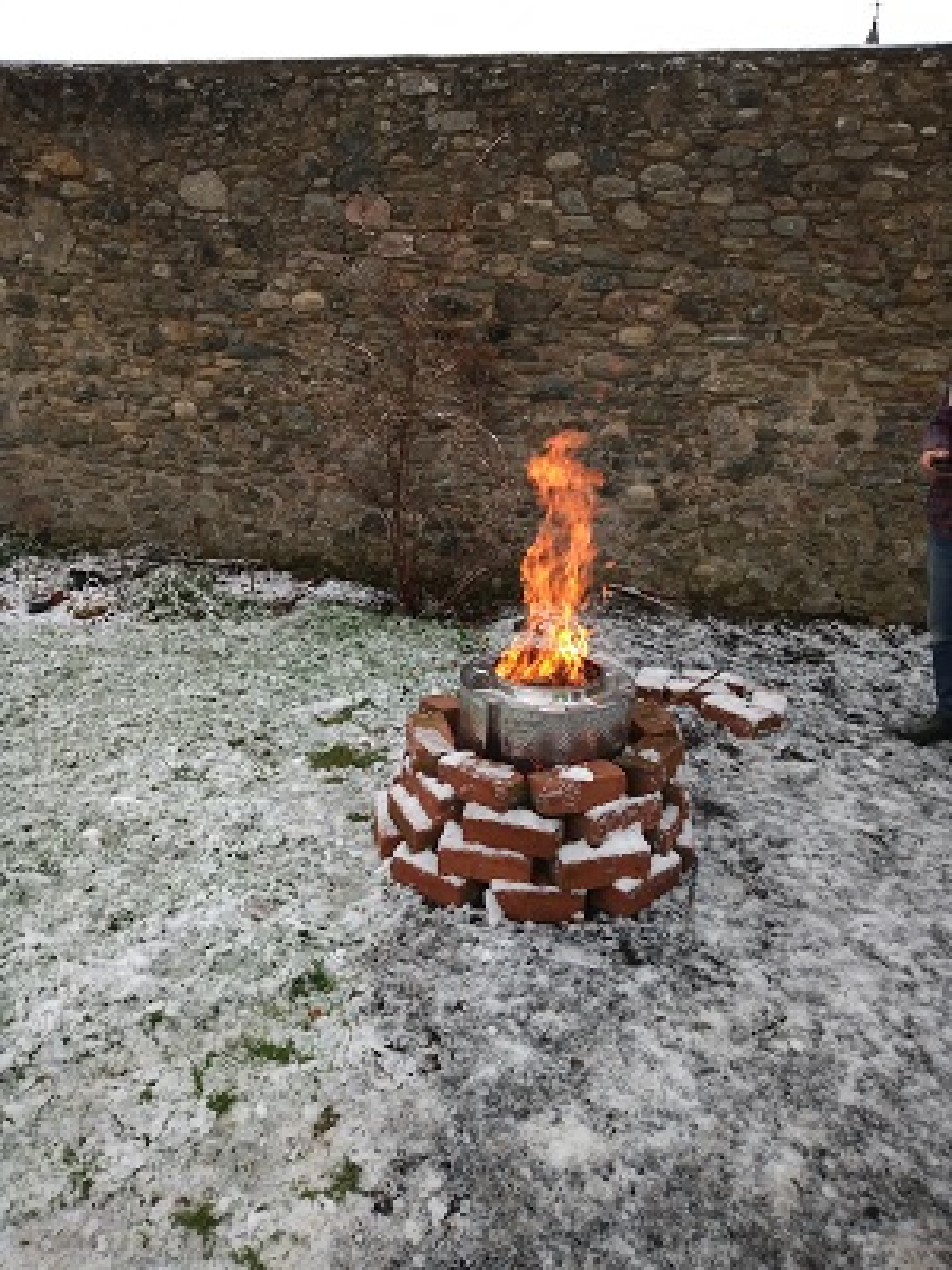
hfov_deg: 66.0
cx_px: 476
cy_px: 635
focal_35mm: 20
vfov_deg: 81.7
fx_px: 733
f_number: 2
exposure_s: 1/158
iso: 112
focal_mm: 3.54
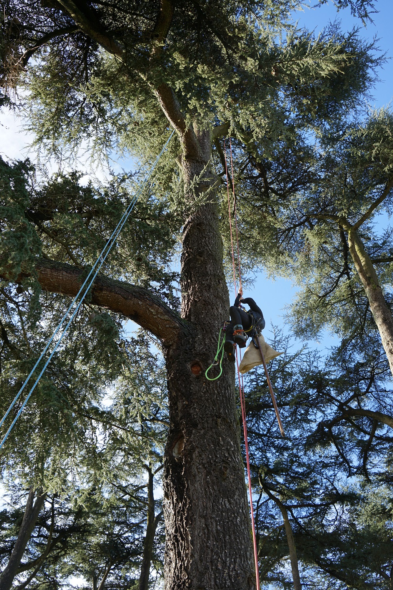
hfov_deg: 42.3
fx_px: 508
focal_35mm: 31
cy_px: 295
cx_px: 196
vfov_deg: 60.3
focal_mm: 31
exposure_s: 1/80
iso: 100
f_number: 6.3
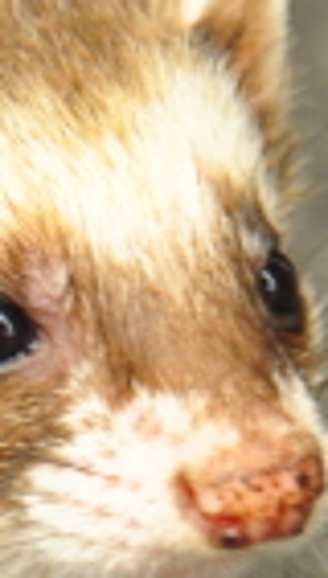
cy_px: 389
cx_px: -102
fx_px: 12991
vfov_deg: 2.5
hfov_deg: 1.4
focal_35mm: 846
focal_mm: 105
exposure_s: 1/80
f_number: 5.6
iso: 400
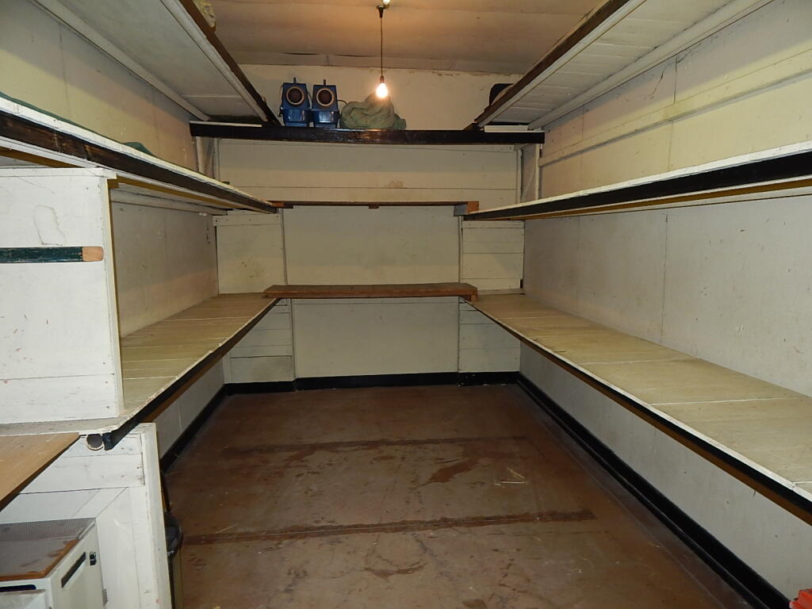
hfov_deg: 76.4
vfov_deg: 61.1
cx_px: 406
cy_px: 304
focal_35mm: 22
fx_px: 516
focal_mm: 4
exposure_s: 1/30
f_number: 3
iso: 125
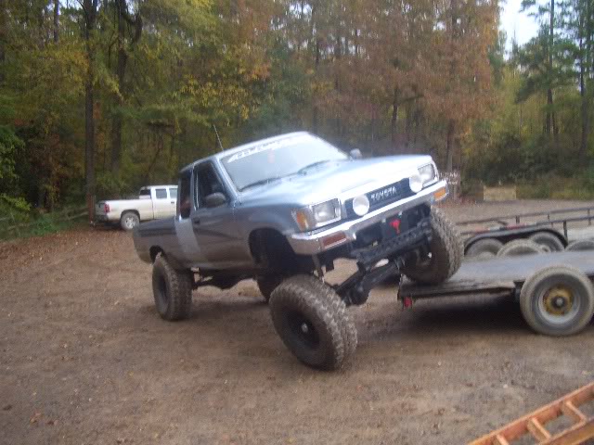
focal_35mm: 35
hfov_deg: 52.6
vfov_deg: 40.7
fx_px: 601
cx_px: 297
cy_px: 222
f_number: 2.6
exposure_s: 1/80
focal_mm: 5.8
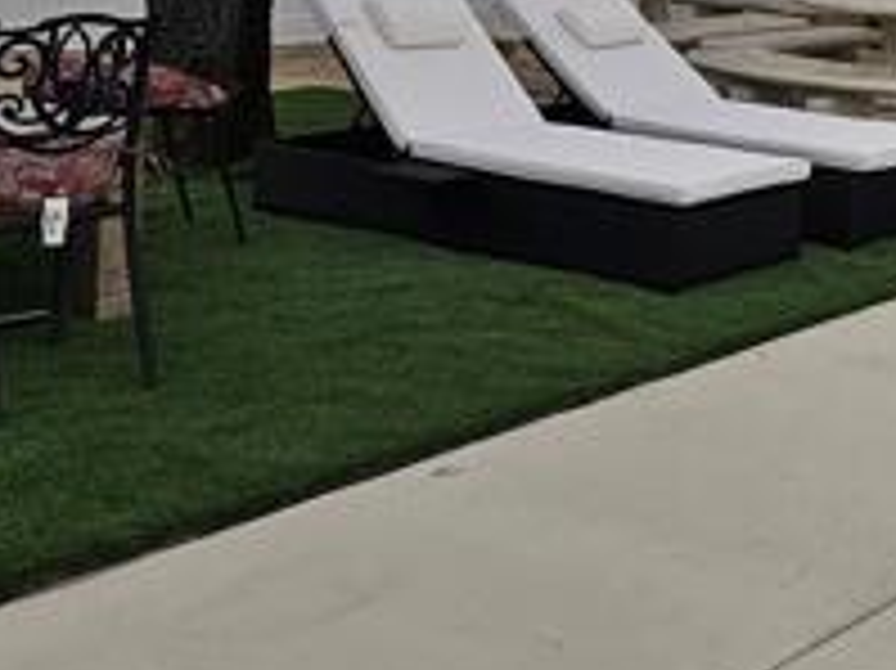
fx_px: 1733
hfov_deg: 27.1
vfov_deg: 21.1
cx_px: 923
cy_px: -22
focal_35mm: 67
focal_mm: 2.2
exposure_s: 1/2423
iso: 50
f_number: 2.2
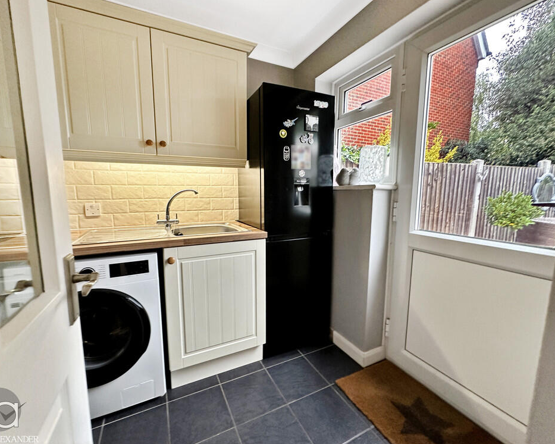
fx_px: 246
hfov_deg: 96.8
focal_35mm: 15
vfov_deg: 84.0
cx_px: 268
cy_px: 222
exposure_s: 1/99
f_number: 2.2
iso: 250
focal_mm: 2.22
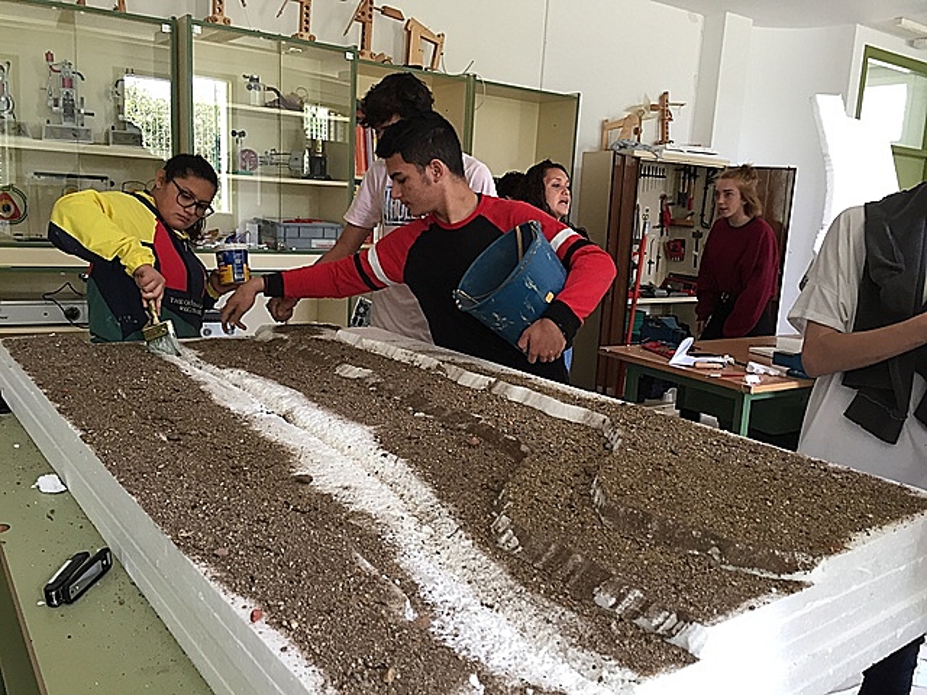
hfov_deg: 61.7
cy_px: 348
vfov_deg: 48.2
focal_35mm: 29
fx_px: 777
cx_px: 464
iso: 50
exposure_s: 1/33
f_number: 2.2
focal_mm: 4.15
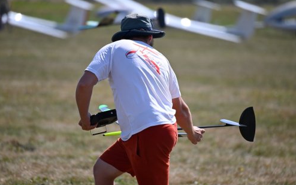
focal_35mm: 410
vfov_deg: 3.2
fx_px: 3308
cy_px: 92
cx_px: 148
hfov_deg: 5.1
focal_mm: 400
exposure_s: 1/2500
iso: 640
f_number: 6.3
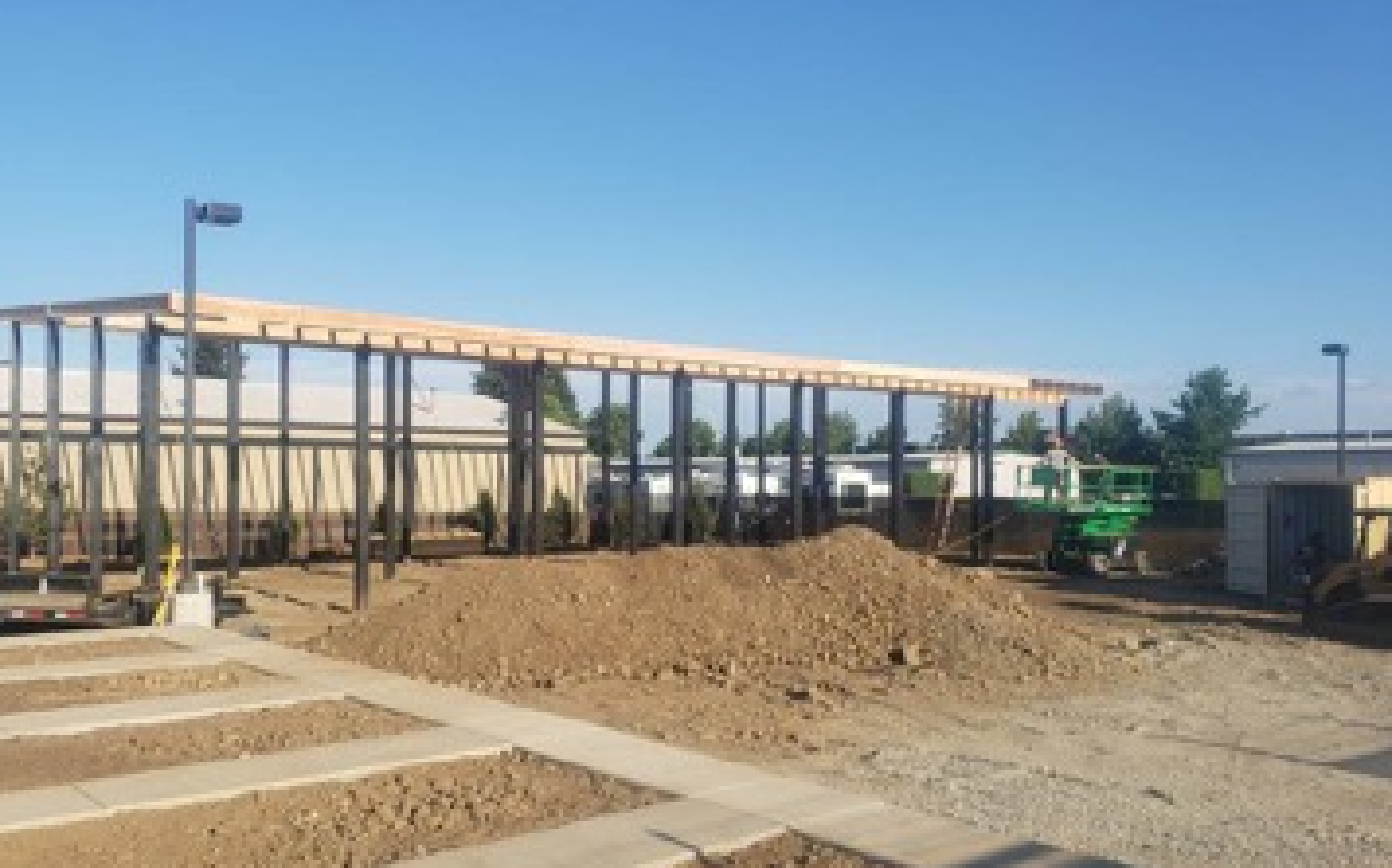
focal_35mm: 31
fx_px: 1175
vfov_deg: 40.5
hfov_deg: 61.1
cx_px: 626
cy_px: 477
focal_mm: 4.3
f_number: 2.4
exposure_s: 1/1050
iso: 50
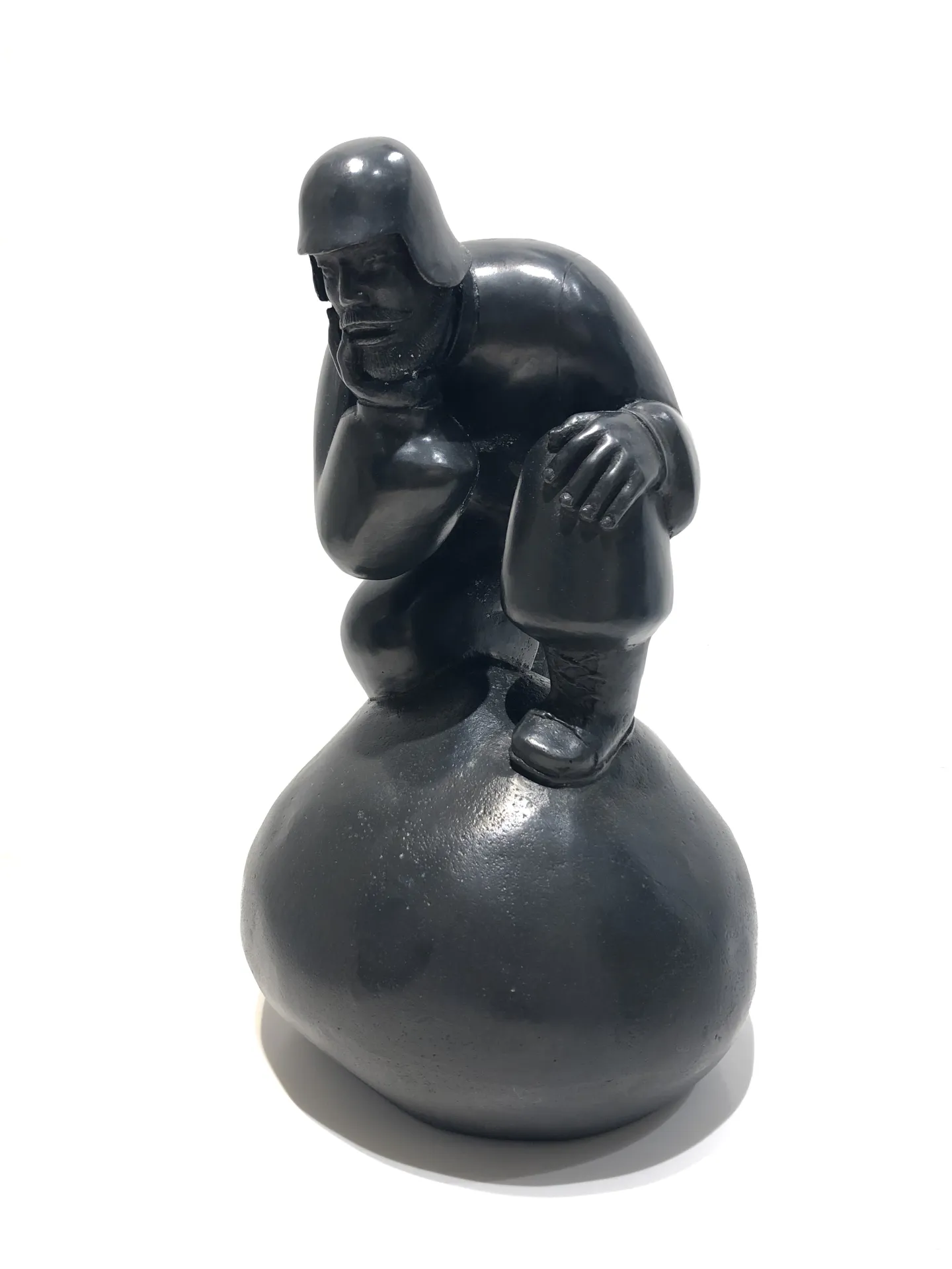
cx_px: 476
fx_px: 1027
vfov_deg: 63.4
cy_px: 634
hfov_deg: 49.7
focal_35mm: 28
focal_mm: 3.99
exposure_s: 1/25
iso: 32
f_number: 1.8
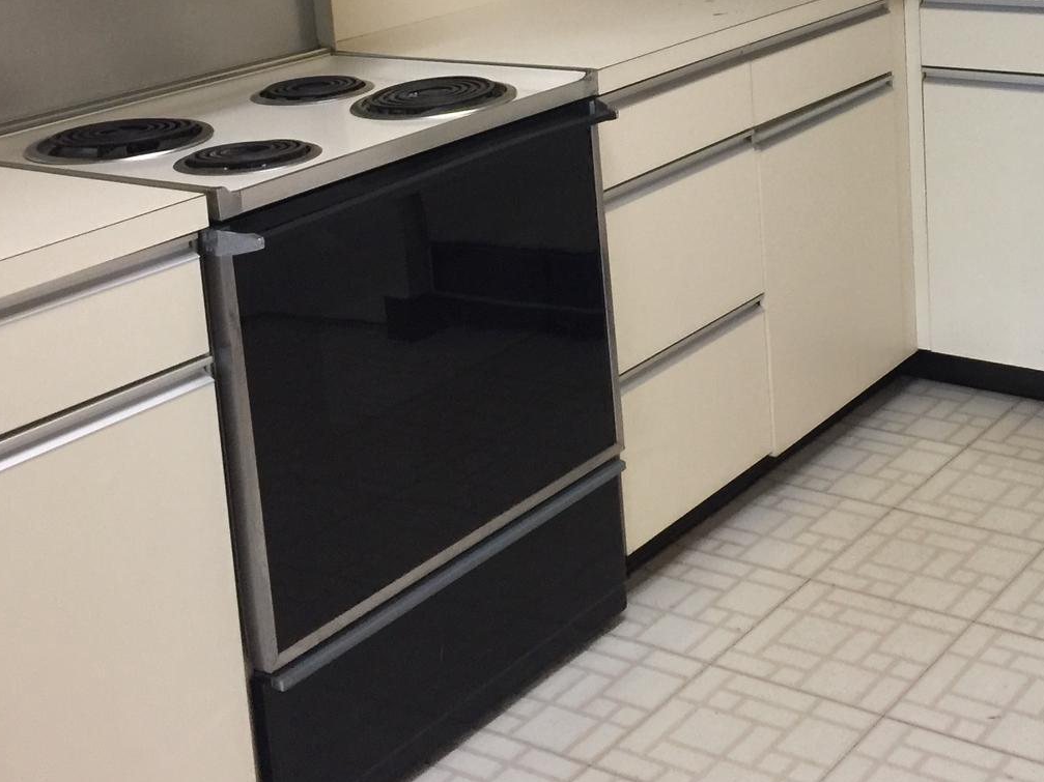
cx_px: 786
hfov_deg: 32.1
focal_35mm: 59
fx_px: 1779
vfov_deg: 24.1
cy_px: 64
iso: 100
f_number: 2.2
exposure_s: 1/15
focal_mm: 4.15
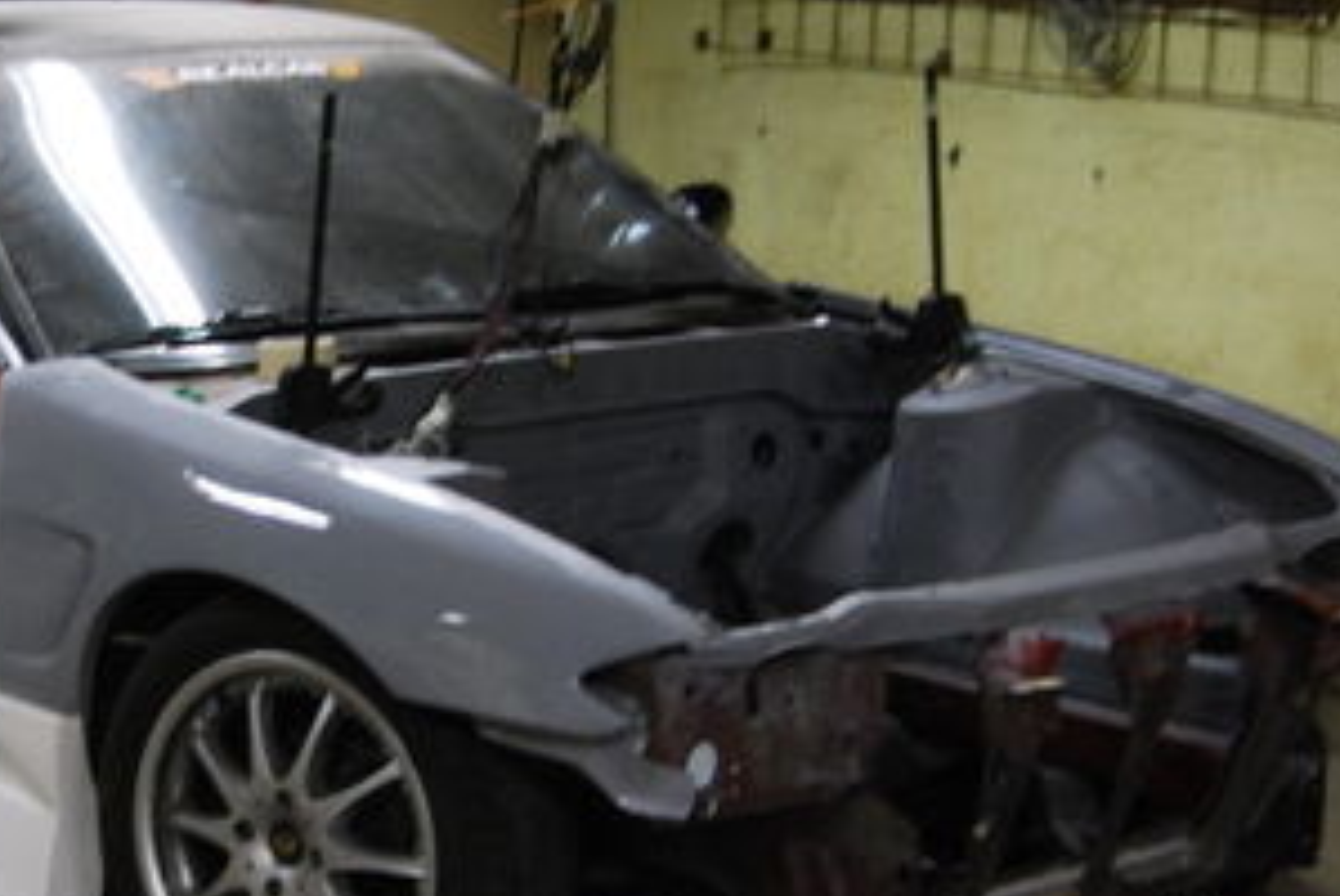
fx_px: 3353
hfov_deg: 22.1
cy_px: 452
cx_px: 148
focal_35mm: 90
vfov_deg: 15.2
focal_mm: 28
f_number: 4.5
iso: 800
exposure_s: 1/15
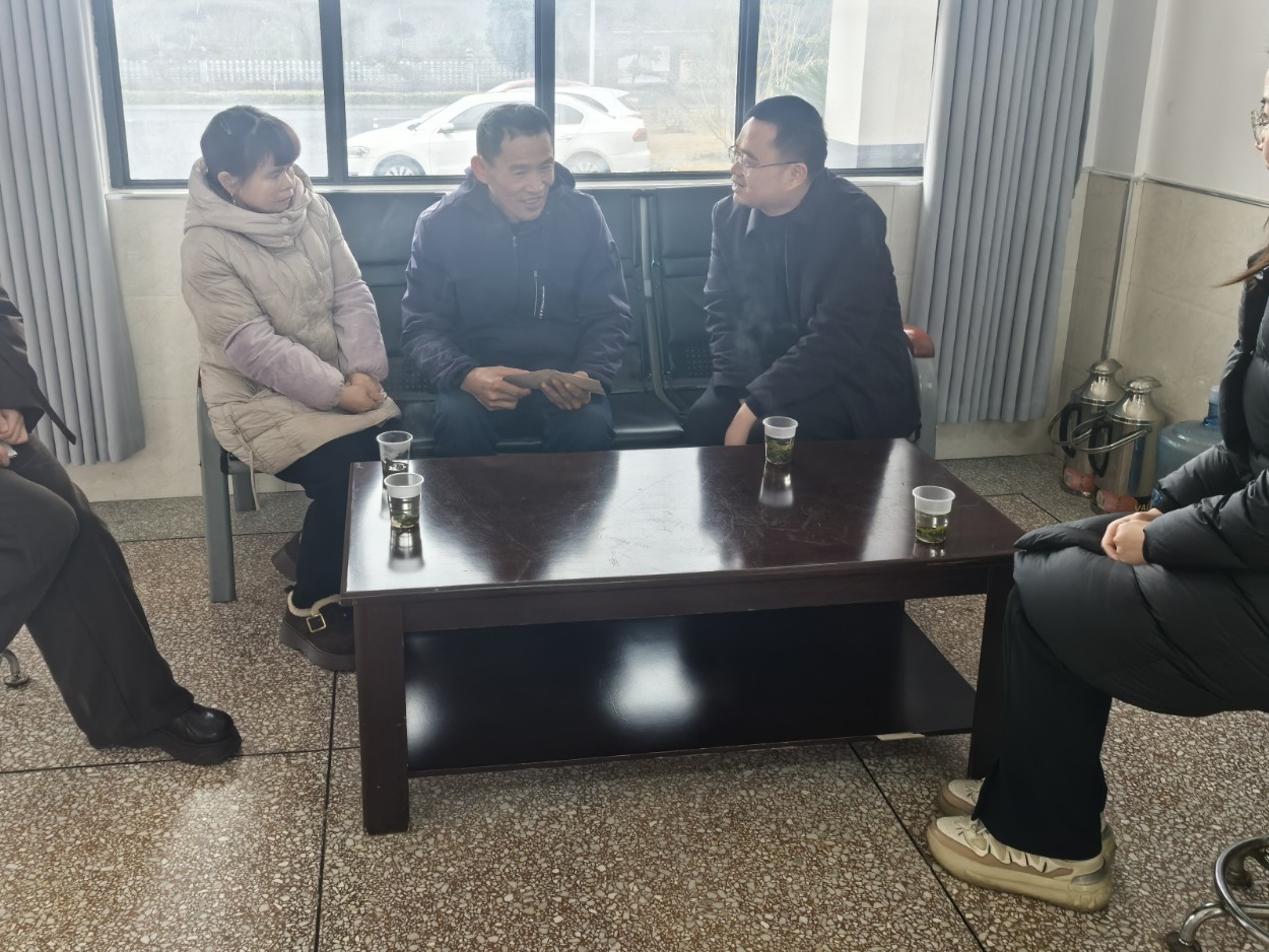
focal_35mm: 32
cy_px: 390
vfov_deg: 44.0
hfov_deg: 56.6
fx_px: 1173
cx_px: 555
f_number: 4
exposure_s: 1/50
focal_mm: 5.75
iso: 200
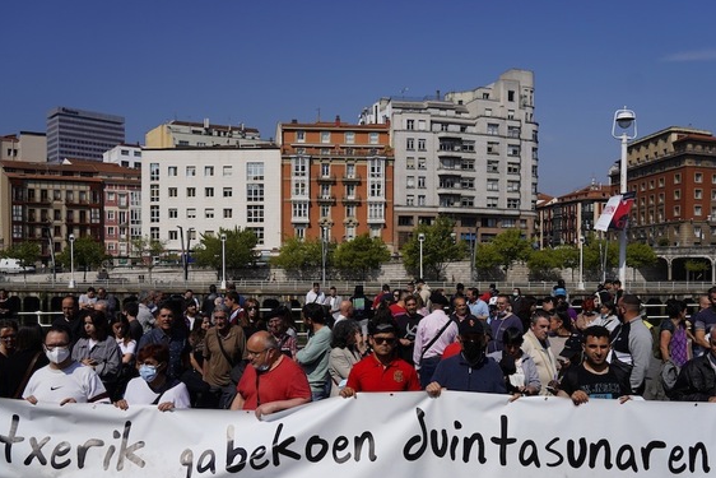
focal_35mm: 31
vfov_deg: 42.1
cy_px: 291
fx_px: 617
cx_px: 376
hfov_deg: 60.2
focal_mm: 24
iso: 100
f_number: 4
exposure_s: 1/2500
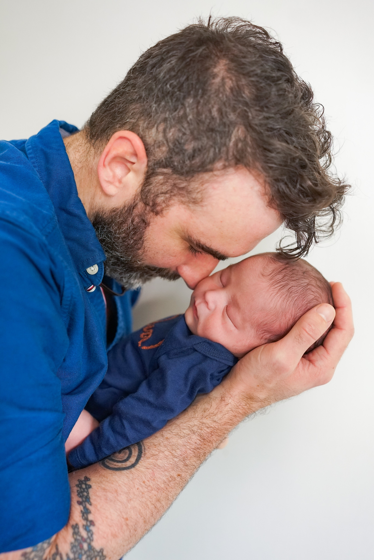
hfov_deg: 37.9
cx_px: 187
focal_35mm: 35
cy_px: 280
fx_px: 545
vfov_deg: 54.4
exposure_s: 1/200
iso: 1250
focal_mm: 35
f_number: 2.2
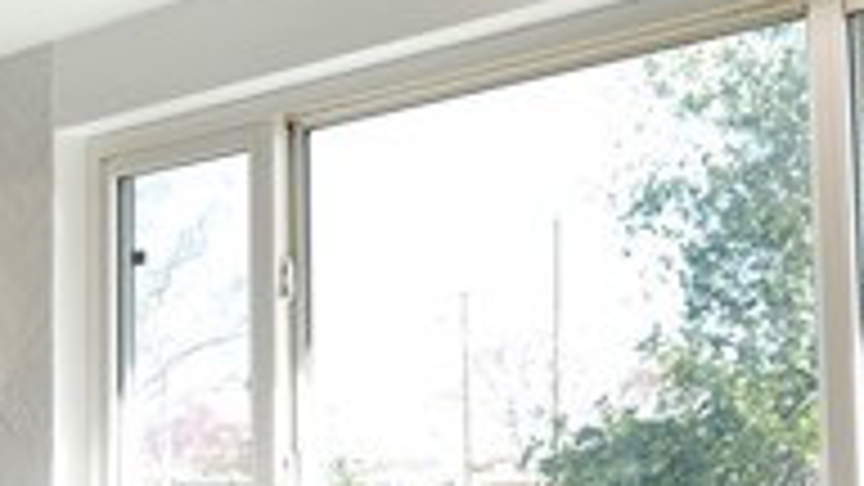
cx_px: 63
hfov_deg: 28.8
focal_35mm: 70
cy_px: 425
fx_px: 1604
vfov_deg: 17.0
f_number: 3.5
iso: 100
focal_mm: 20
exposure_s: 1/160
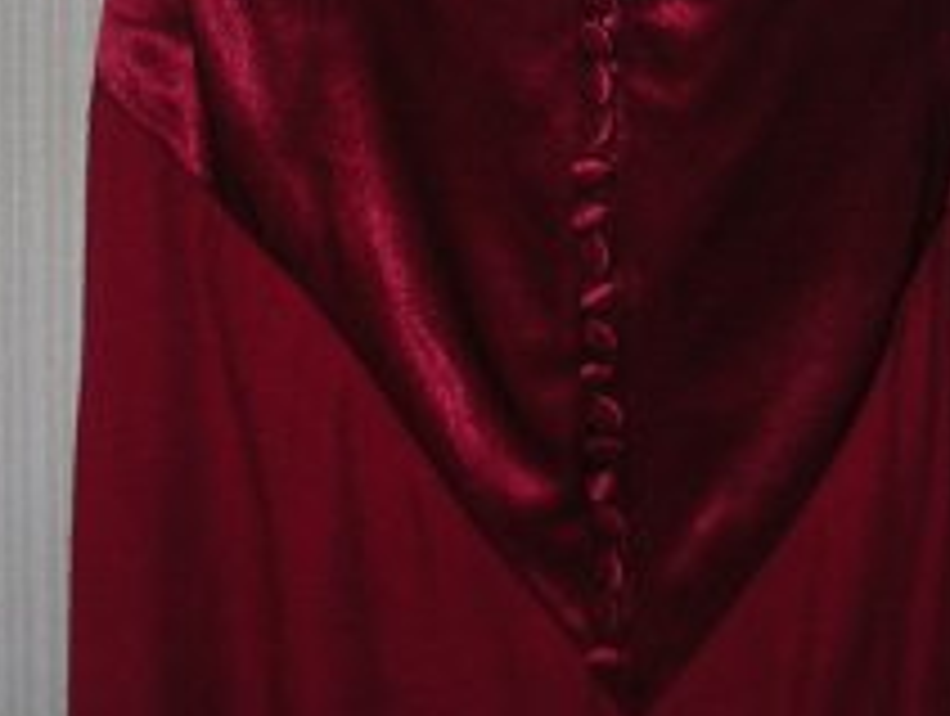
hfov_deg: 17.1
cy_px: -329
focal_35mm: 115
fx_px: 3161
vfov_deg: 12.3
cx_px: 545
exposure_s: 1/60.1
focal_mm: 5.8
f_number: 2.8
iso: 50
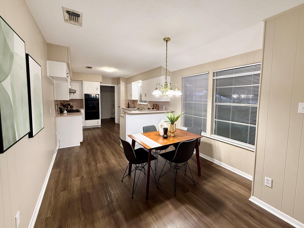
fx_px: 132
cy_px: 108
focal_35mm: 15
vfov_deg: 81.7
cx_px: 157
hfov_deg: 98.1
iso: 200
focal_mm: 2.22
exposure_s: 1/60
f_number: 2.2
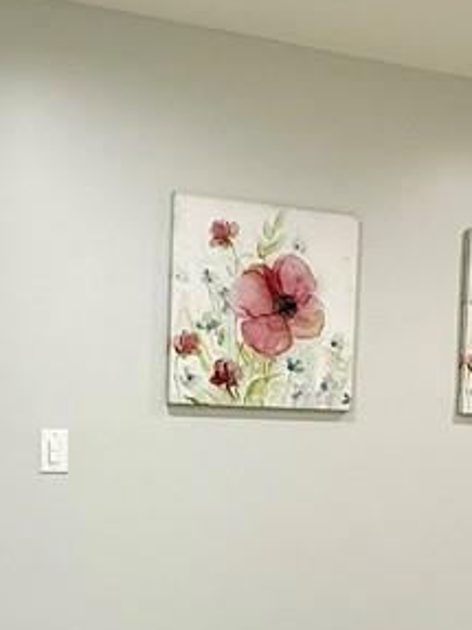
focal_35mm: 50
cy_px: 503
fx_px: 910
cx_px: 226
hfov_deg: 29.1
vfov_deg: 36.9
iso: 160
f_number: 2.2
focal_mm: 2.22
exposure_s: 1/120
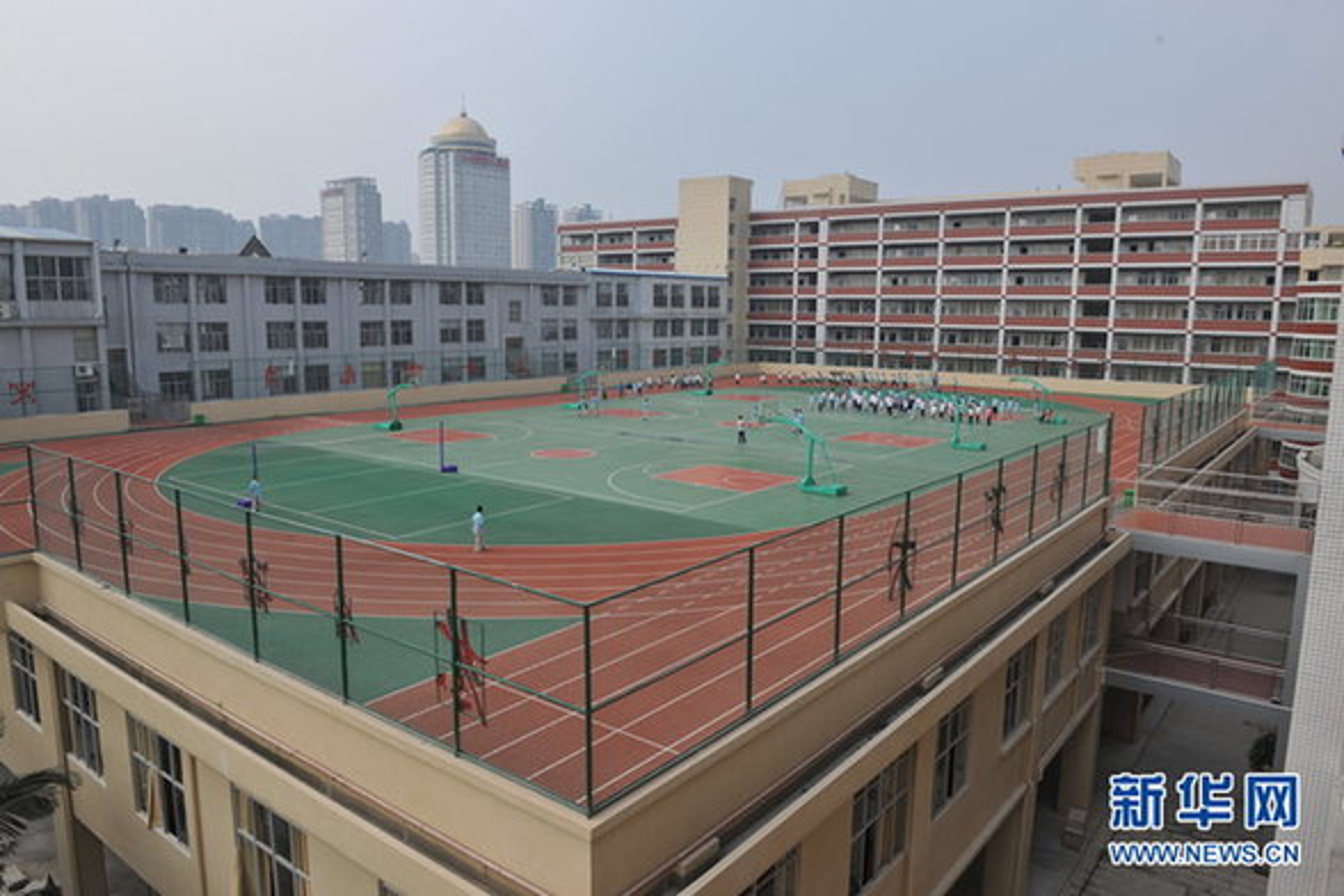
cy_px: 448
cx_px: 672
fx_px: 896
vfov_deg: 53.1
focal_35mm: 24
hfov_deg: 73.7
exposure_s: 1/200
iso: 100
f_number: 9
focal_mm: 24
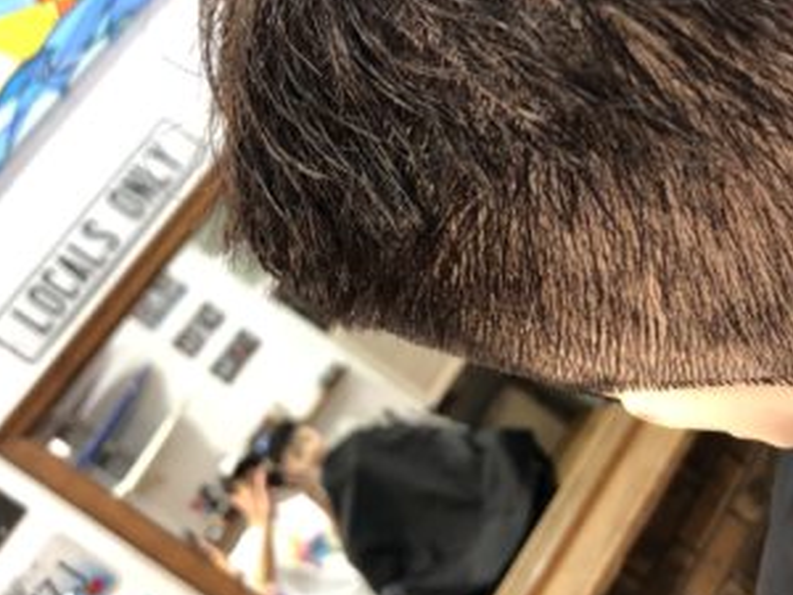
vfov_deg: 34.3
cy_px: 296
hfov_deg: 44.4
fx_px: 962
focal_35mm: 42
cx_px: 502
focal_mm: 3.99
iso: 100
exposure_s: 1/13
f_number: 1.8
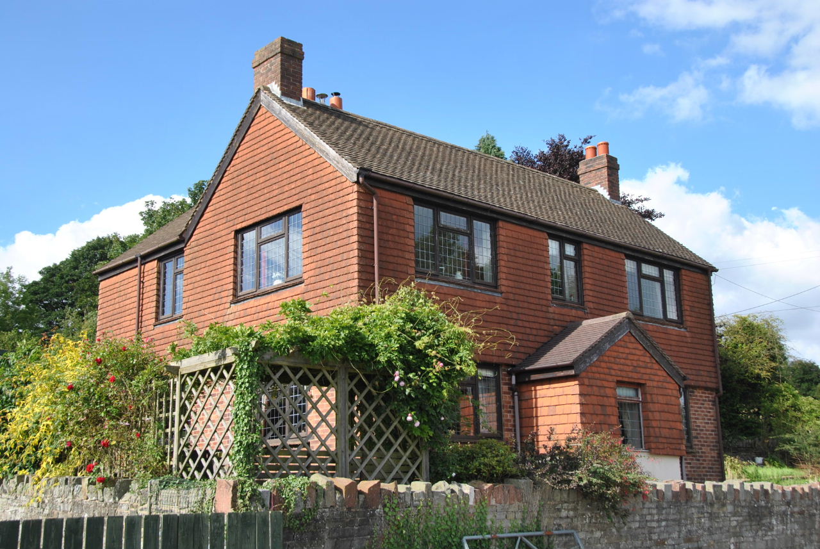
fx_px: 958
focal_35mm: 42
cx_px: 410
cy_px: 274
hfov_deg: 46.3
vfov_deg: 32.0
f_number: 7.1
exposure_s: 1/200
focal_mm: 28
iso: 100
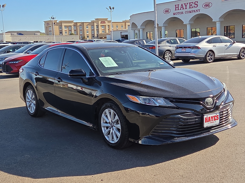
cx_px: 122
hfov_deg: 39.7
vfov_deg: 30.3
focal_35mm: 48
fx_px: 340
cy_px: 92
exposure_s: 1/1000
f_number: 1.8
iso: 25
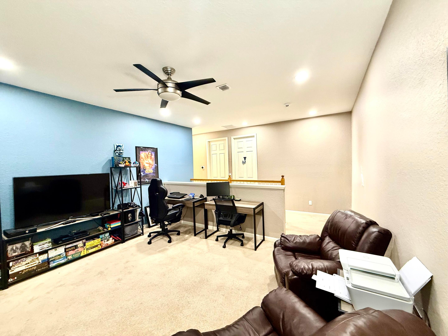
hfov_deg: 102.1
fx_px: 181
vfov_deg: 85.7
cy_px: 168
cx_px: 224
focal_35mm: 14
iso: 200
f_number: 2.2
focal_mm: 2.22
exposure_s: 1/60
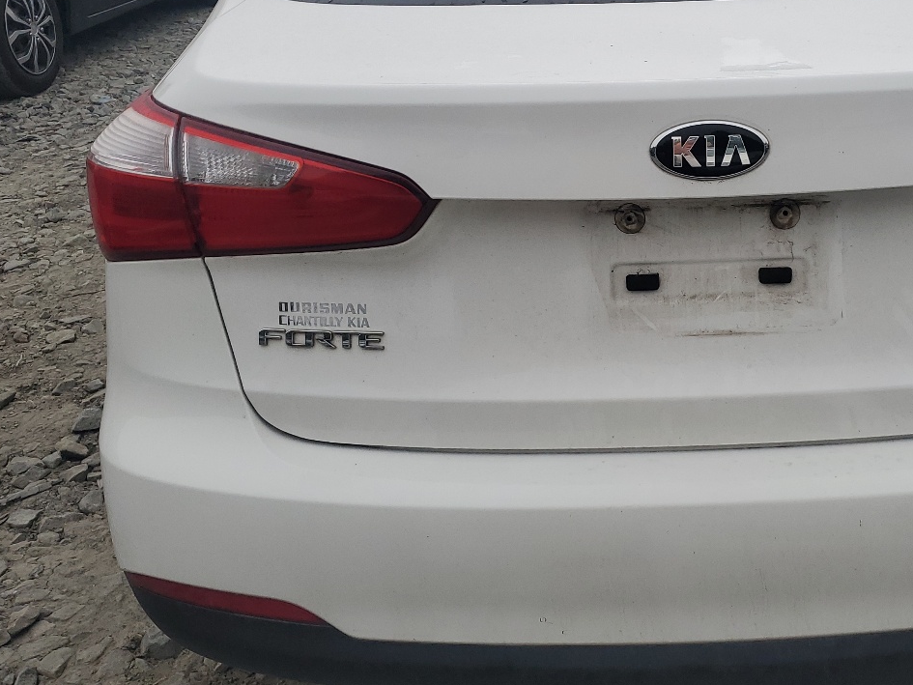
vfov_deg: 32.7
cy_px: 241
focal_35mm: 44
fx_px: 1161
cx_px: 656
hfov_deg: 42.0
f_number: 1.5
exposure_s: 1/1000
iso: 50
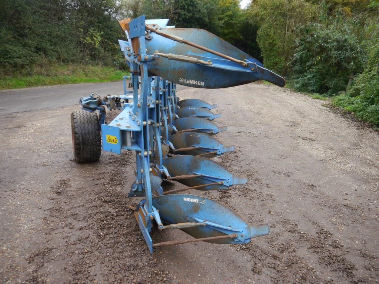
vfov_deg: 49.7
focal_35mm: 28
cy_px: 142
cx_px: 190
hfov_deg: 63.4
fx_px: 307
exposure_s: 1/160
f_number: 4
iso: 160
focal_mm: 14
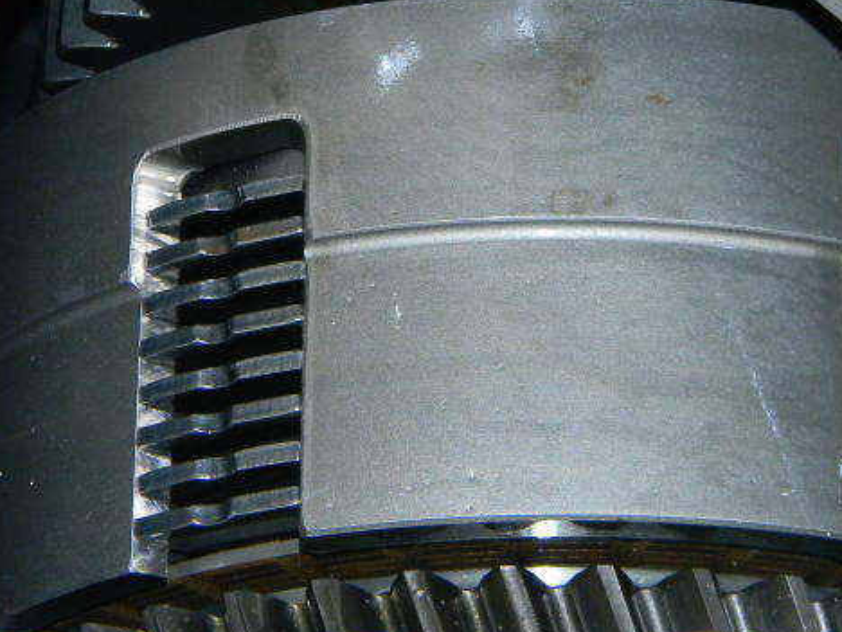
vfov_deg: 10.4
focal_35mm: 142
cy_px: 216
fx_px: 3454
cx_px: 561
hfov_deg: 13.9
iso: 200
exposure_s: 1/30
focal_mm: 15.1
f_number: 4.5
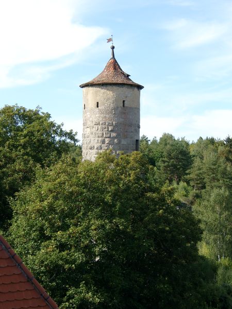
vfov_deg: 19.6
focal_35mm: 100
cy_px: 154
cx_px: 116
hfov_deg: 14.8
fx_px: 894
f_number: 4
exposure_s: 1/297
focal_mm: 20.74
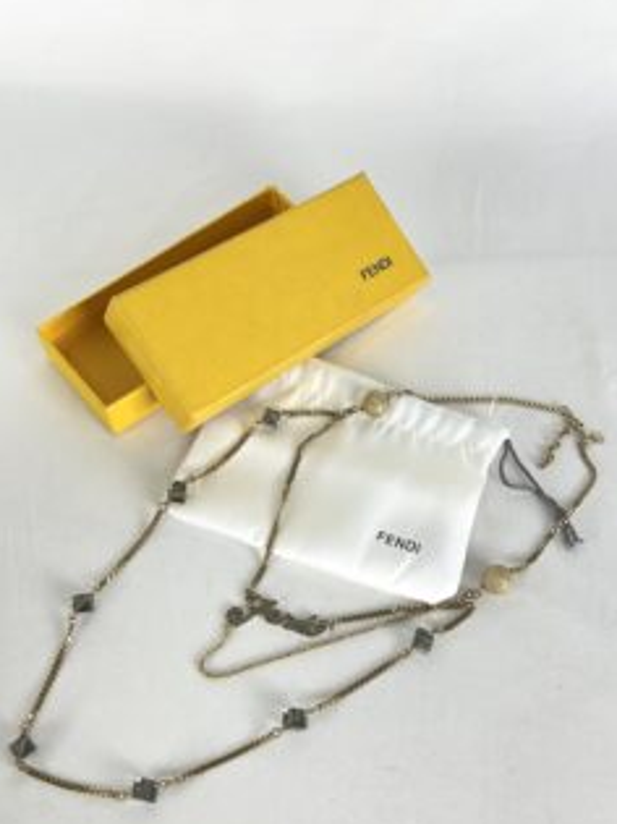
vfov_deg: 55.2
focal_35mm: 33
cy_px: 463
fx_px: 785
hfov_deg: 42.9
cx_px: 306
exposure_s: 1/100
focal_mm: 5.7
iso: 50
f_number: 1.5
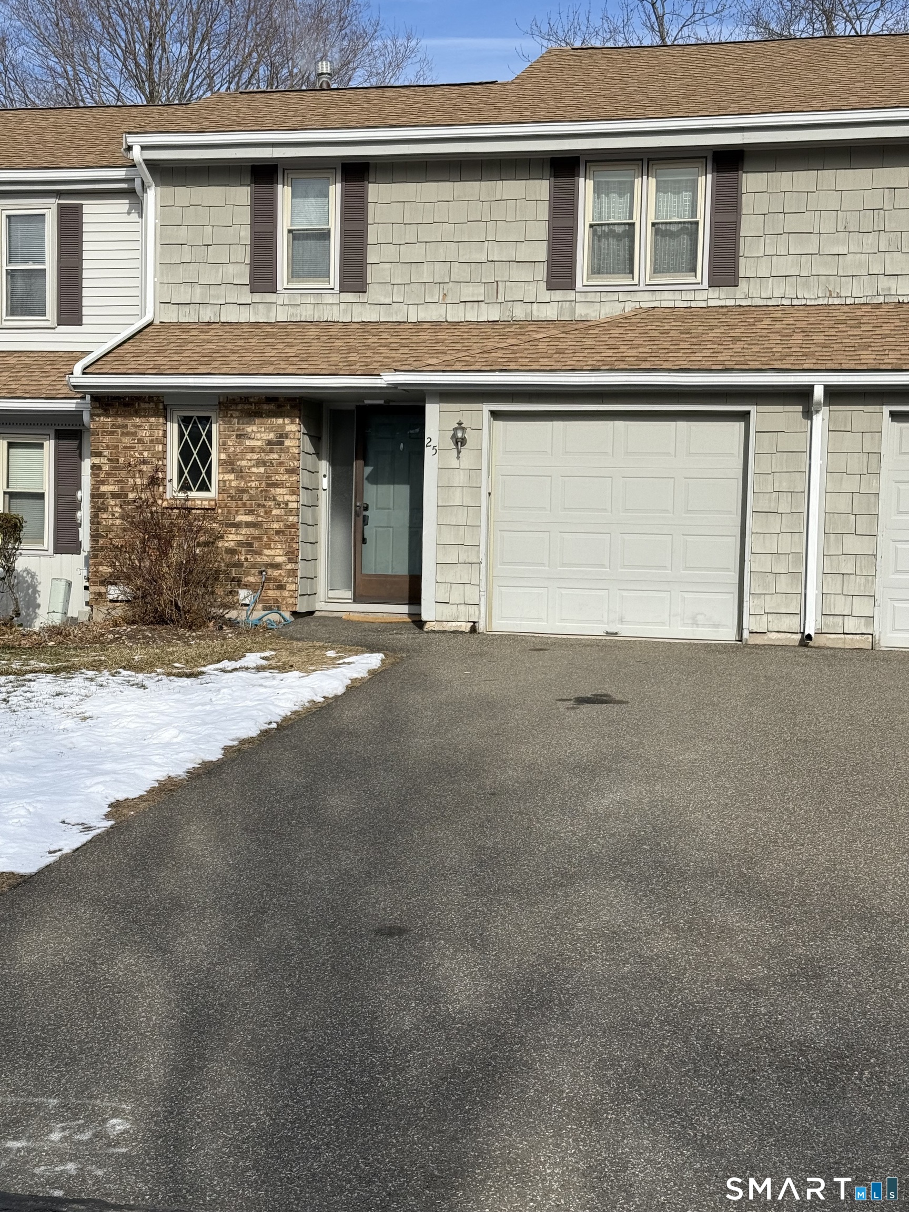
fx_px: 1681
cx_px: 454
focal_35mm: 48
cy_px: 606
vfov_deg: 39.7
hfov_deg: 30.3
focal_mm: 6.76
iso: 64
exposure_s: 1/6024
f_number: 1.78
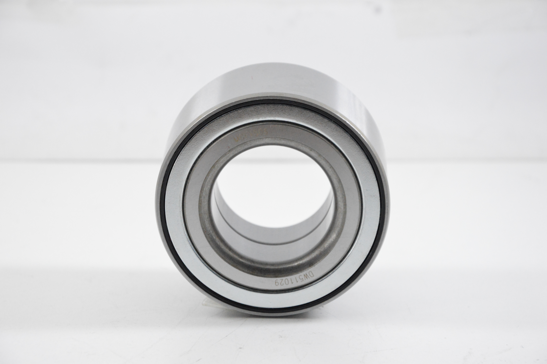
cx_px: 274
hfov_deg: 13.1
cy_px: 182
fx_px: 2391
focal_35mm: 158
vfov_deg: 8.7
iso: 3200
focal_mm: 105
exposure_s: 1/100
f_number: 8
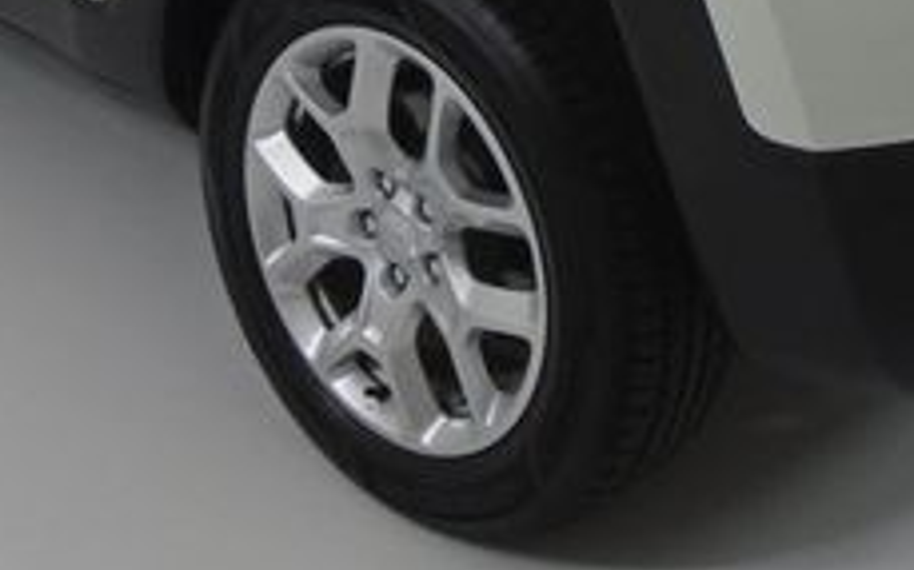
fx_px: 1918
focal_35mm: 77
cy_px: -247
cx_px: 483
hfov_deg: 26.8
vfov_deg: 15.8
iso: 100
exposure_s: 1/250
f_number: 3.2
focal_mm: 4.6
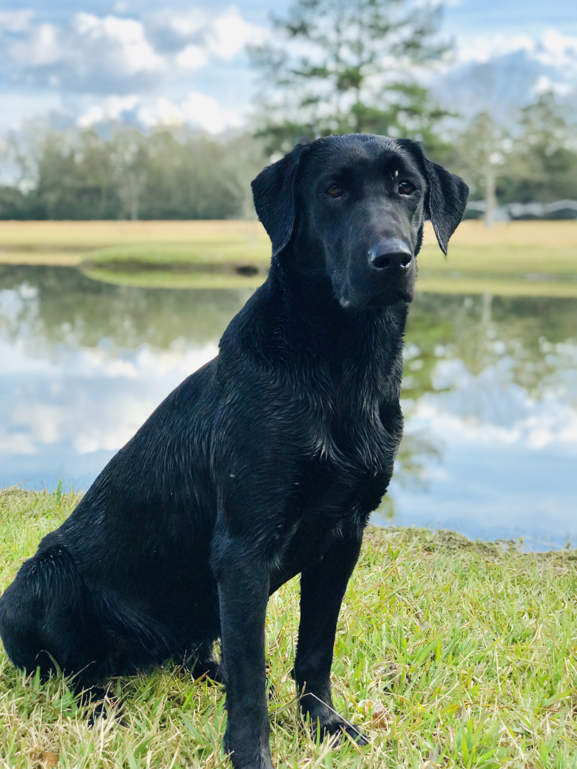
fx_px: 1267
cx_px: 288
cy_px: 384
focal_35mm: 57
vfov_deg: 33.8
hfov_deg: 25.7
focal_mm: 6.6
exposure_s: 1/515
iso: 20
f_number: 2.8
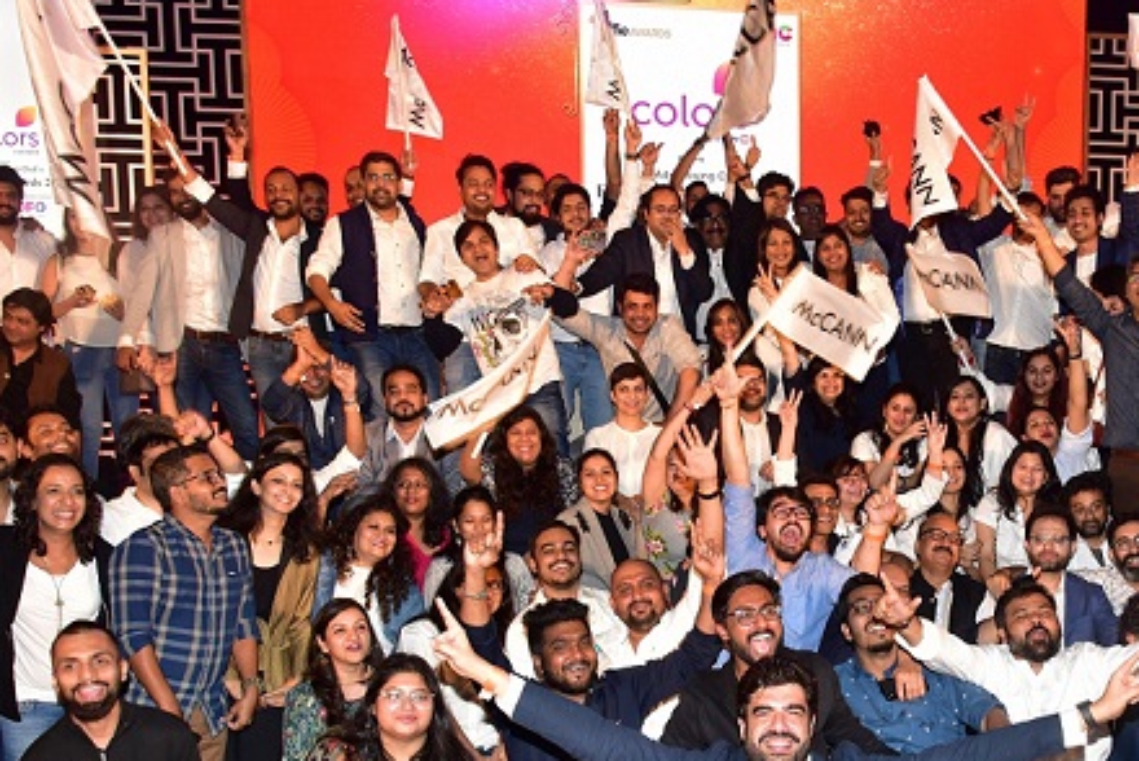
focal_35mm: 38
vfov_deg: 34.5
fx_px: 1203
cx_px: 777
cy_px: 553
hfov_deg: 49.6
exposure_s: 1/60
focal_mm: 24
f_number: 6.3
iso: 800
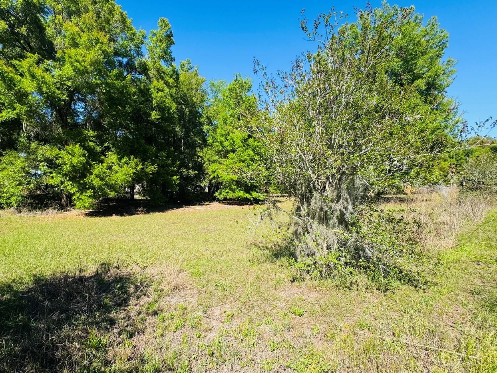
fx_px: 258
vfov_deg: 71.5
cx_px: 213
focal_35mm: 18
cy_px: 198
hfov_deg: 87.2
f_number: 2.2
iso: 40
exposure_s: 1/889
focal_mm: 2.22
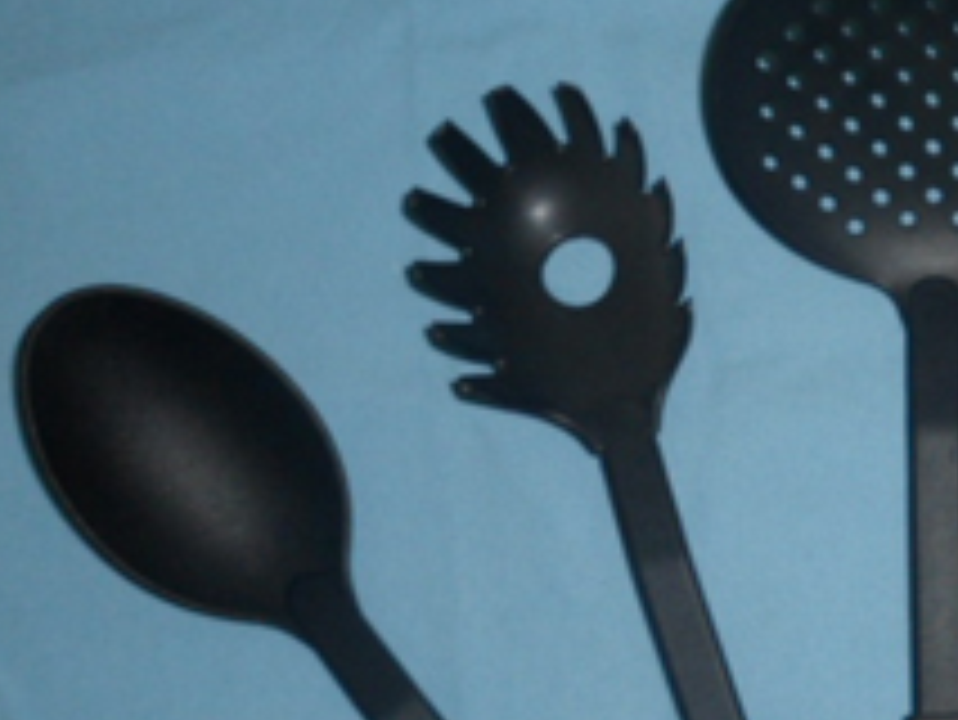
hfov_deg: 28.6
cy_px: 587
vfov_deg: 23.7
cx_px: 1061
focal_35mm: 61
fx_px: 1689
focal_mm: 4.9
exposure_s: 1/45
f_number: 3.3
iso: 100
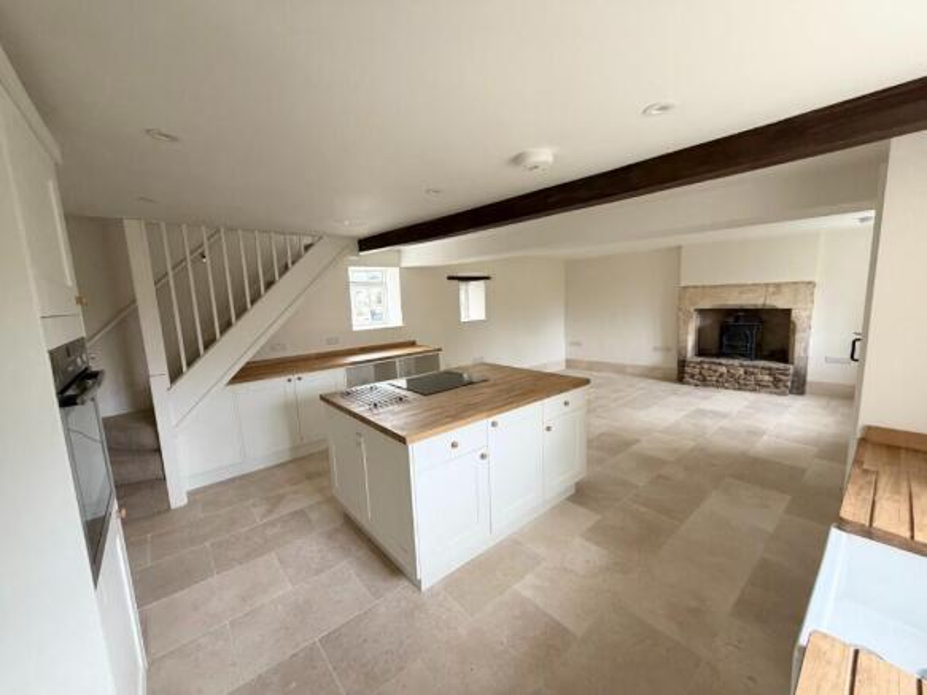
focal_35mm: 14
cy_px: 348
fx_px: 375
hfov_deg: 102.1
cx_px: 464
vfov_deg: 85.7
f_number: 2.2
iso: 200
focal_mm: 2.22
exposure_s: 1/121
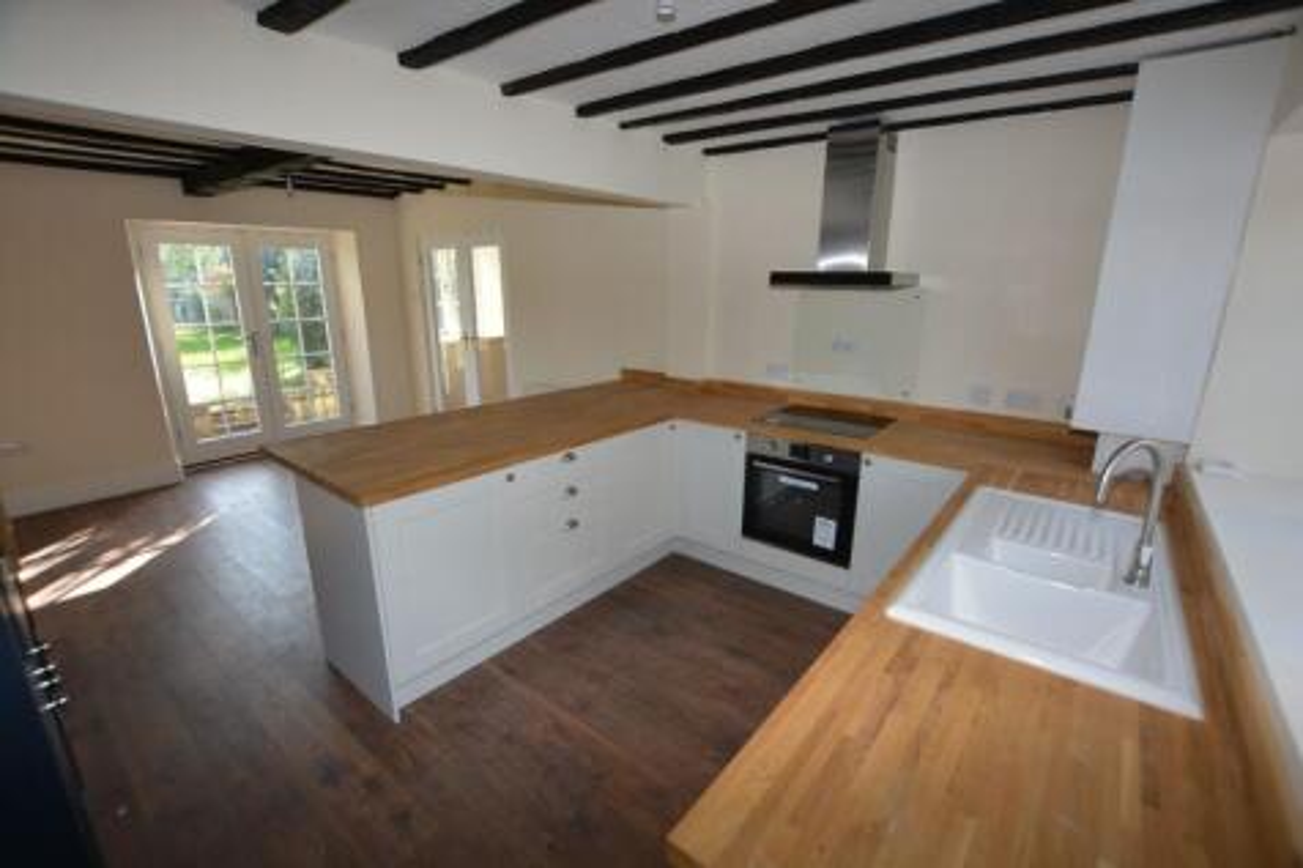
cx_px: 652
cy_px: 434
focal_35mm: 15
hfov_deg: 100.4
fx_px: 543
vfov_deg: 77.3
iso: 200
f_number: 4.5
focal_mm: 10
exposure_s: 1/80
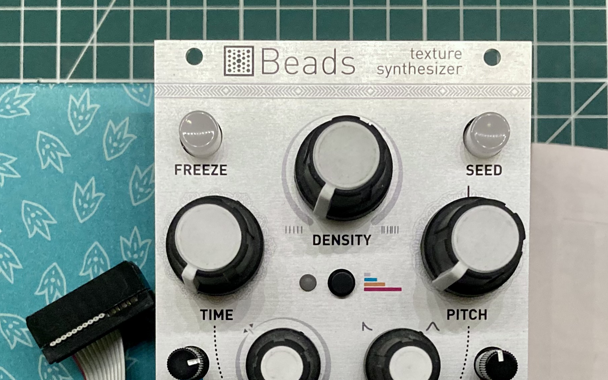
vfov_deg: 19.7
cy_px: 380
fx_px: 1060
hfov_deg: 32.0
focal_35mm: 64
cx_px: 300
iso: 200
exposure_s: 1/50
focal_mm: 3.99
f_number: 1.8
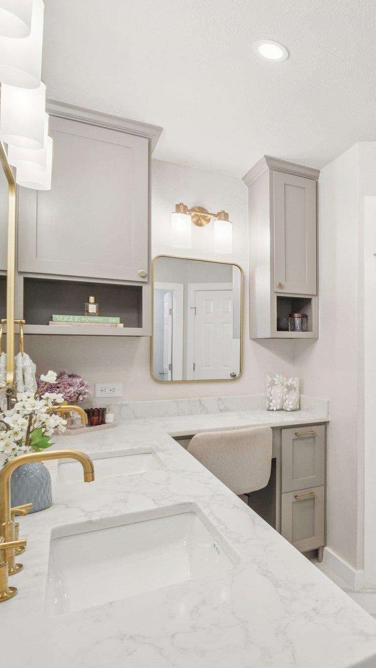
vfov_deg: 76.3
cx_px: 436
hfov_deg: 37.6
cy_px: 330
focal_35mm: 24
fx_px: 426
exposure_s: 1/25
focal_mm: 10
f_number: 8
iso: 400
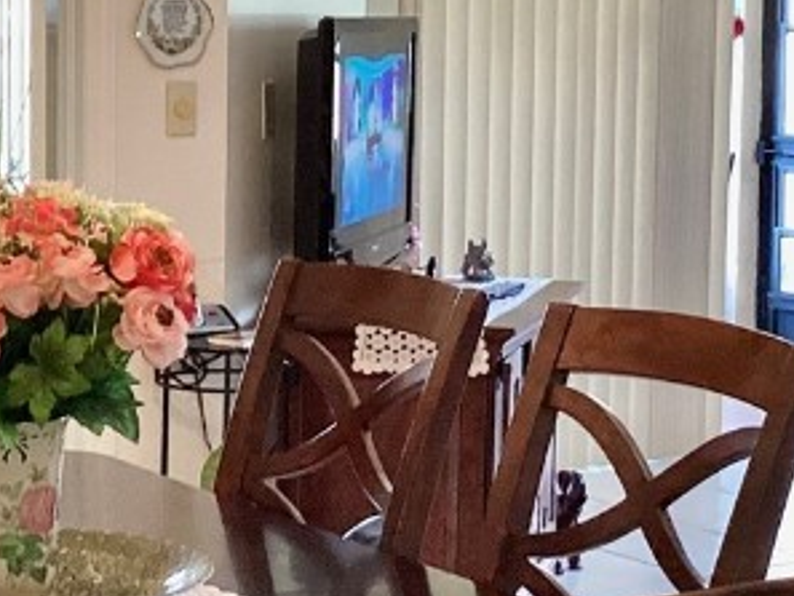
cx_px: 275
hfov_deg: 18.3
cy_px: 267
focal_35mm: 107
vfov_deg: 13.8
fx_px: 2455
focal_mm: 3.3
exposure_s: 1/60
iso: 200
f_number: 2.4
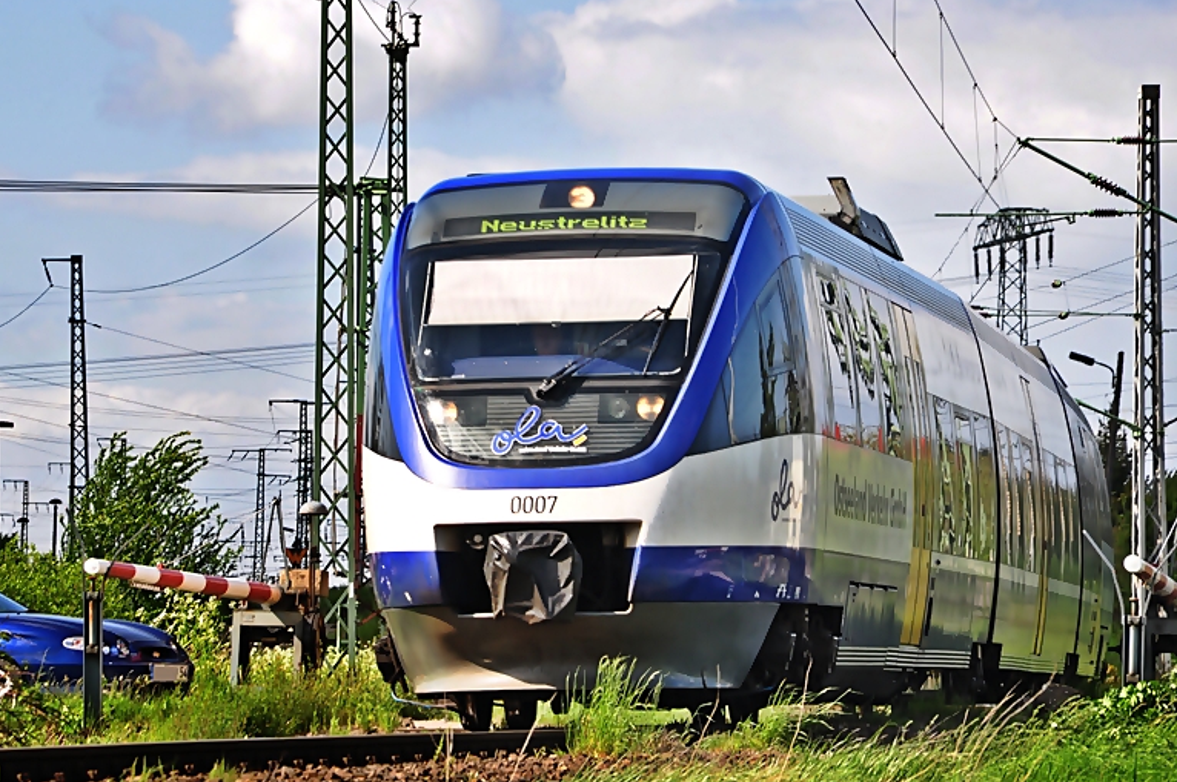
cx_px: 436
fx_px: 8187
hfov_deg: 8.2
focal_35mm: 251
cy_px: 373
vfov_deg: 5.5
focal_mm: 125
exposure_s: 1/250
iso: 320
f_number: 11
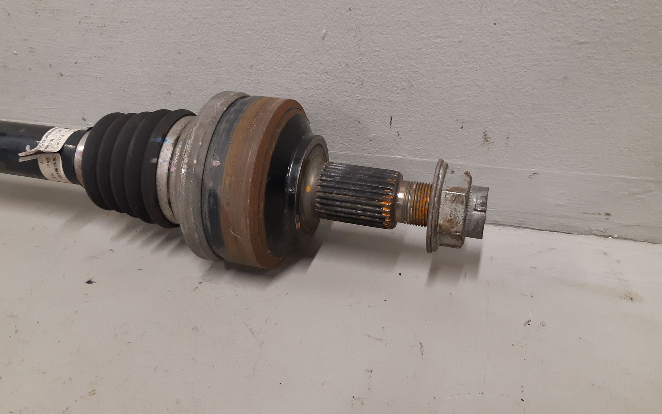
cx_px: 315
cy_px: 170
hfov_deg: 62.9
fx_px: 541
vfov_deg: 41.7
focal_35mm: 30
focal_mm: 3.93
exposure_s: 1/50
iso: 200
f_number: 1.7
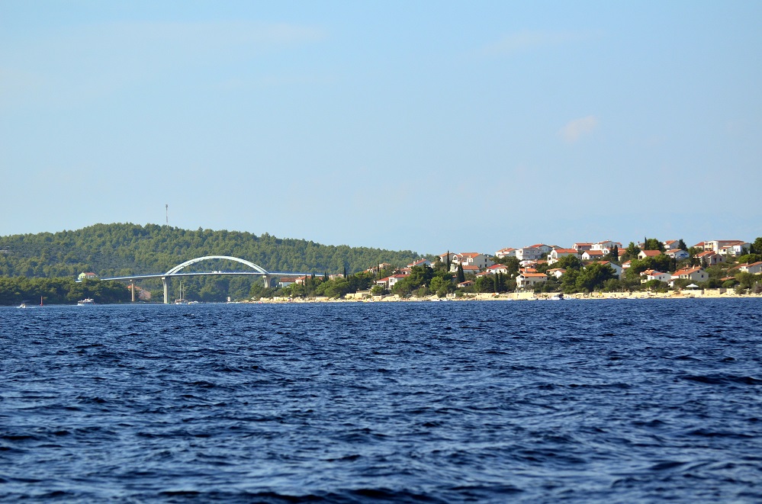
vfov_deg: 8.9
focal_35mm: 153
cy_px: 252
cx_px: 381
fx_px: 3231
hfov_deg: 13.5
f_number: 4.5
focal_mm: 102
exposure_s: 1/4000
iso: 400
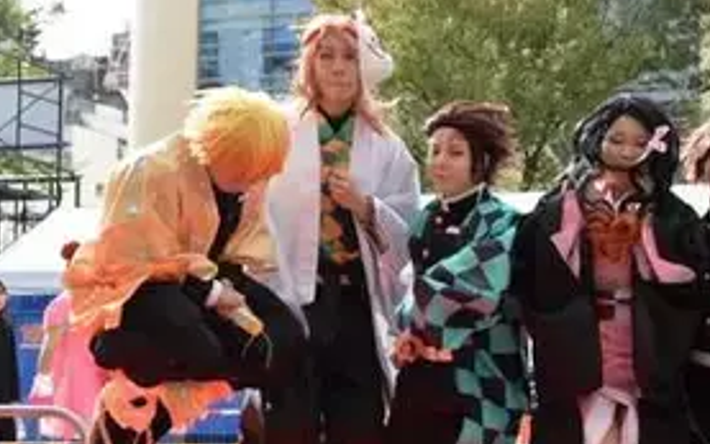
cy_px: 305
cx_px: 679
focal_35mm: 75
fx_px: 1451
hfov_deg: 26.3
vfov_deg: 17.3
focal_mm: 34
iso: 250
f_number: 5.6
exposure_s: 1/500
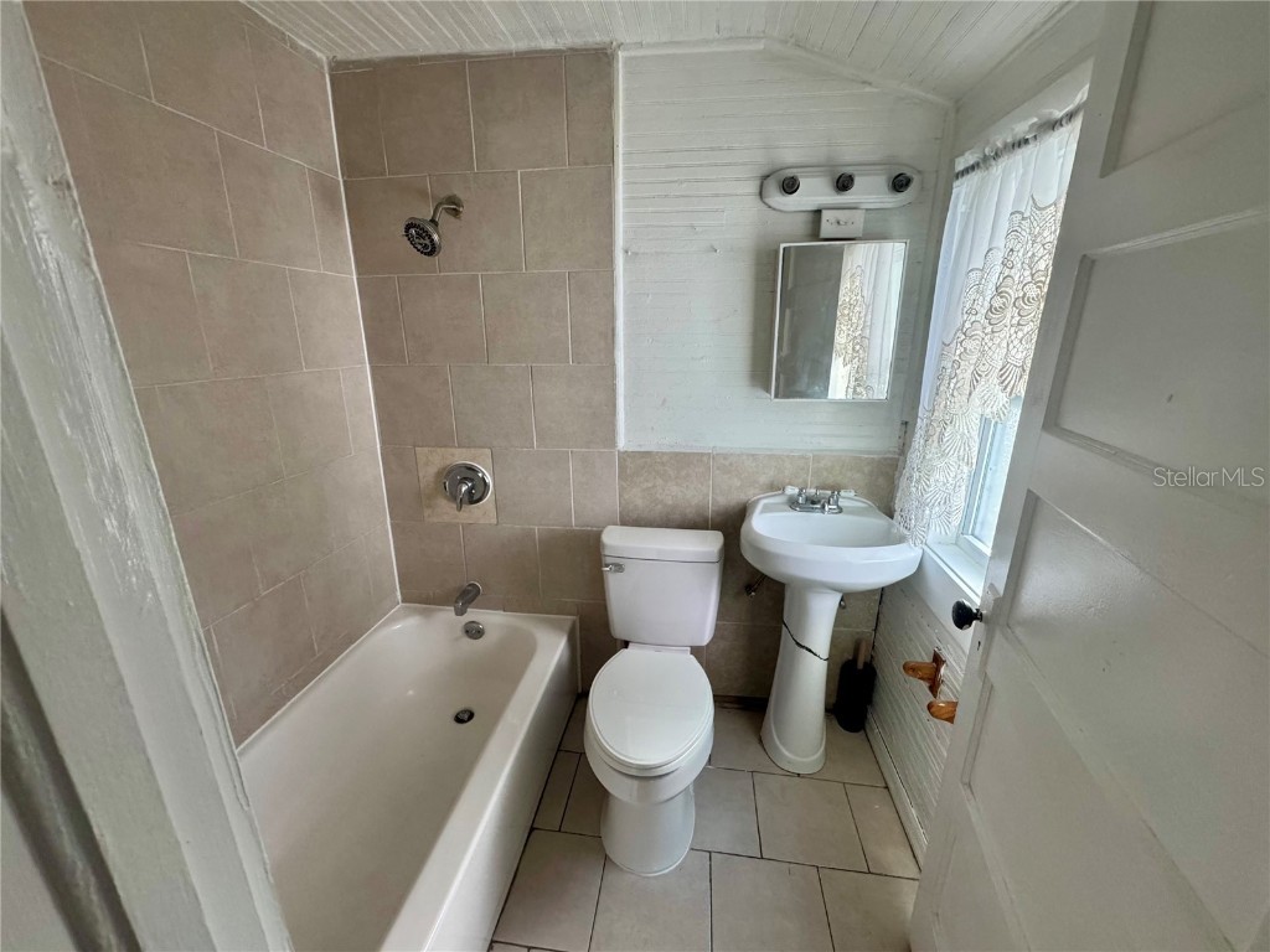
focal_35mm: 14
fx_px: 514
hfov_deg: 102.1
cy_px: 476
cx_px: 635
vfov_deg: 85.7
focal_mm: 2.22
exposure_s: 1/99
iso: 320
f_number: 2.2
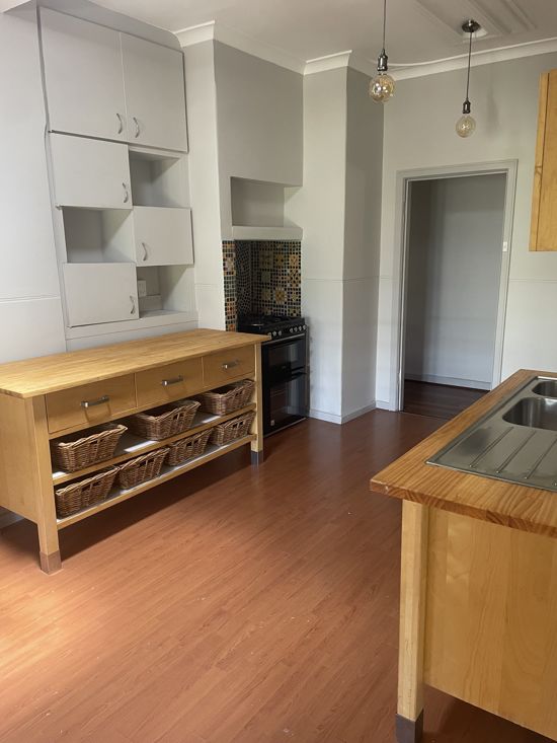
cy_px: 372
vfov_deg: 67.3
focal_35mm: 26
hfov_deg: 53.1
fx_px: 558
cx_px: 278
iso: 160
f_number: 1.6
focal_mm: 4.2
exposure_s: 1/60
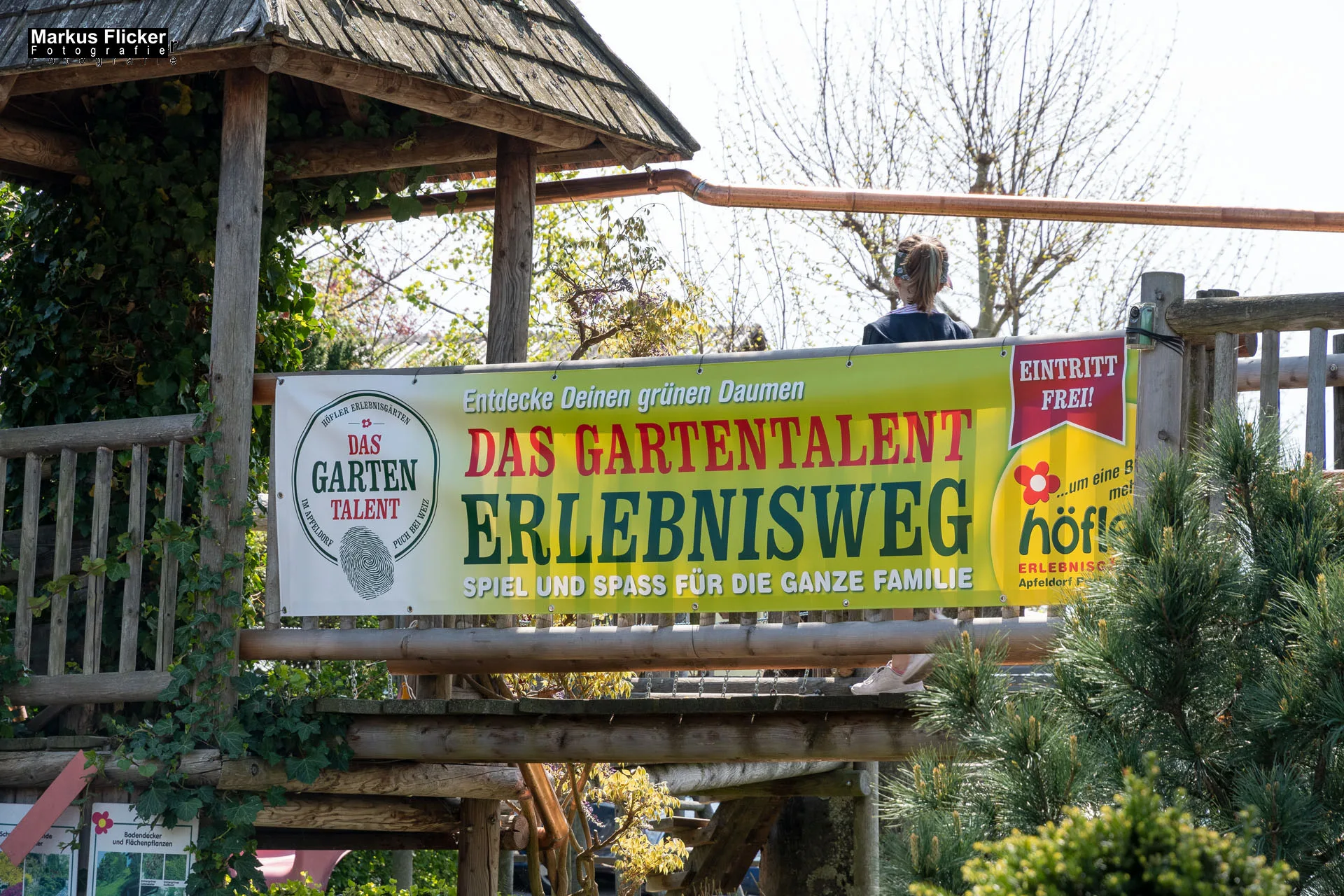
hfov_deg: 17.1
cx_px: 672
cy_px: 448
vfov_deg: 11.4
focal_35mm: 120
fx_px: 4480
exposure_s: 1/320
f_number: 7.1
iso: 200
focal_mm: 80
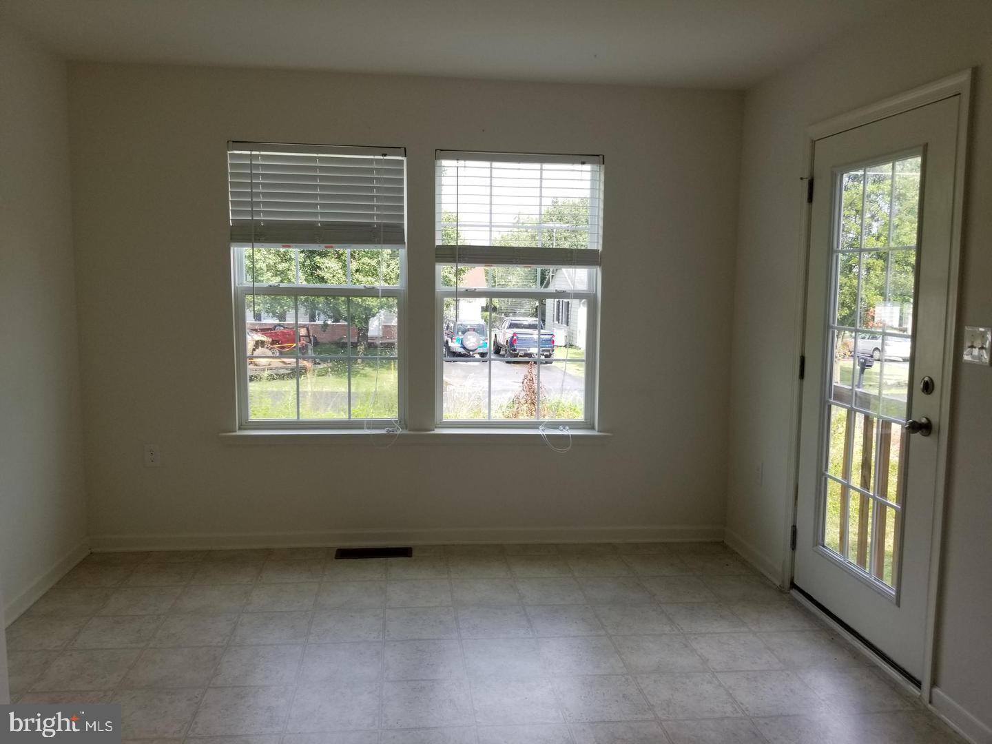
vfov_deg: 53.1
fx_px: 745
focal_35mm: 26
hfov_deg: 67.3
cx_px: 496
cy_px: 372
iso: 50
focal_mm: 4.25
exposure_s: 1/276
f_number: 1.7
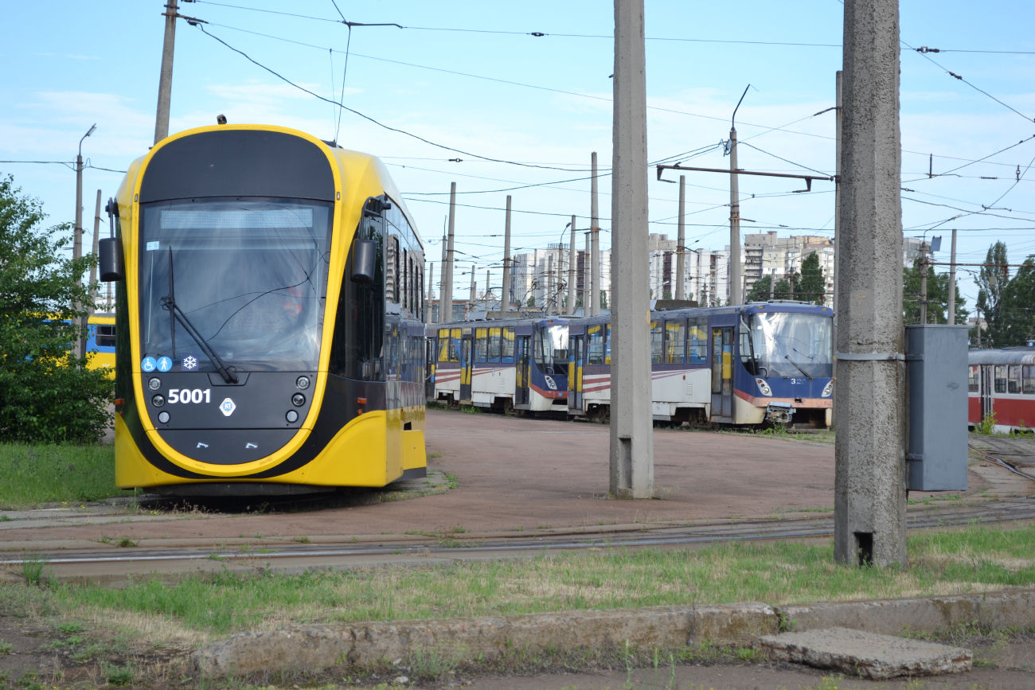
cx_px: 518
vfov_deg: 16.6
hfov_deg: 24.6
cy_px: 345
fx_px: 2372
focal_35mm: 82
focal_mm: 55
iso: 100
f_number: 6.3
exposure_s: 1/160
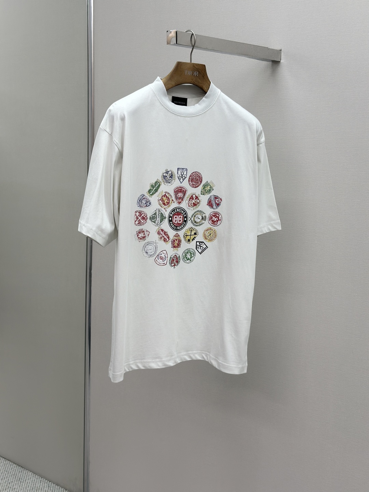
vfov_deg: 39.7
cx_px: 184
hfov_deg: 30.3
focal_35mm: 48
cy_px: 246
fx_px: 682
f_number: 1.78
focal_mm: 6.86
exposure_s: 1/435
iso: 80
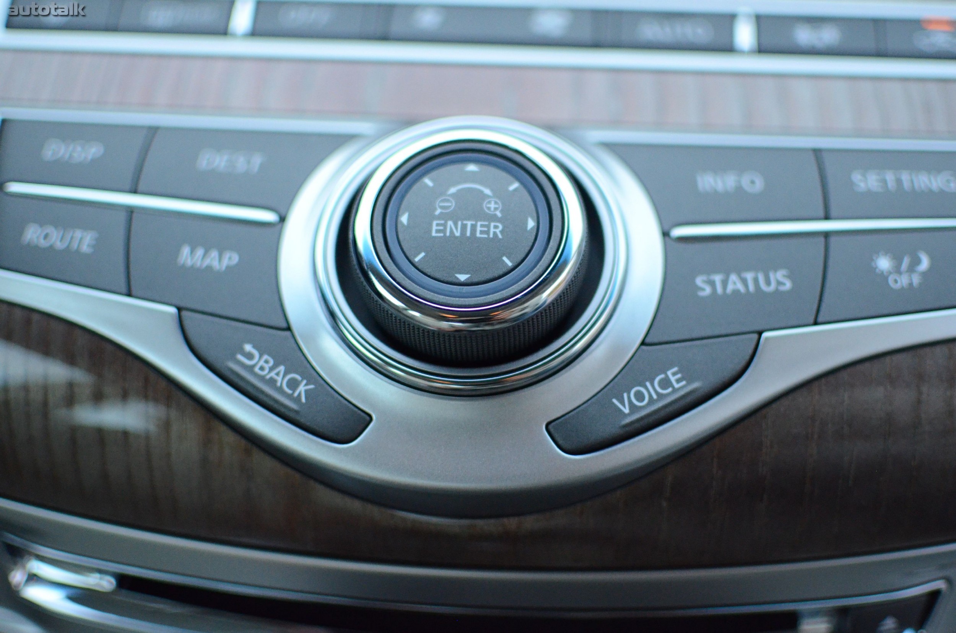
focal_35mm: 52
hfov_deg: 37.9
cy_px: 316
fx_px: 1391
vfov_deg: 25.6
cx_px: 478
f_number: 1.8
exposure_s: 1/1600
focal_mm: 35
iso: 3200
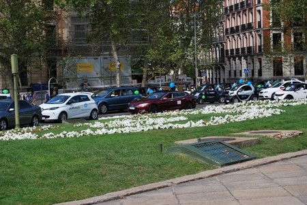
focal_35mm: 82
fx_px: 704
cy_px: 102
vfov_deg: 16.6
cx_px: 154
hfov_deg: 24.6
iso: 100
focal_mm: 55
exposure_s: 1/250
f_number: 8
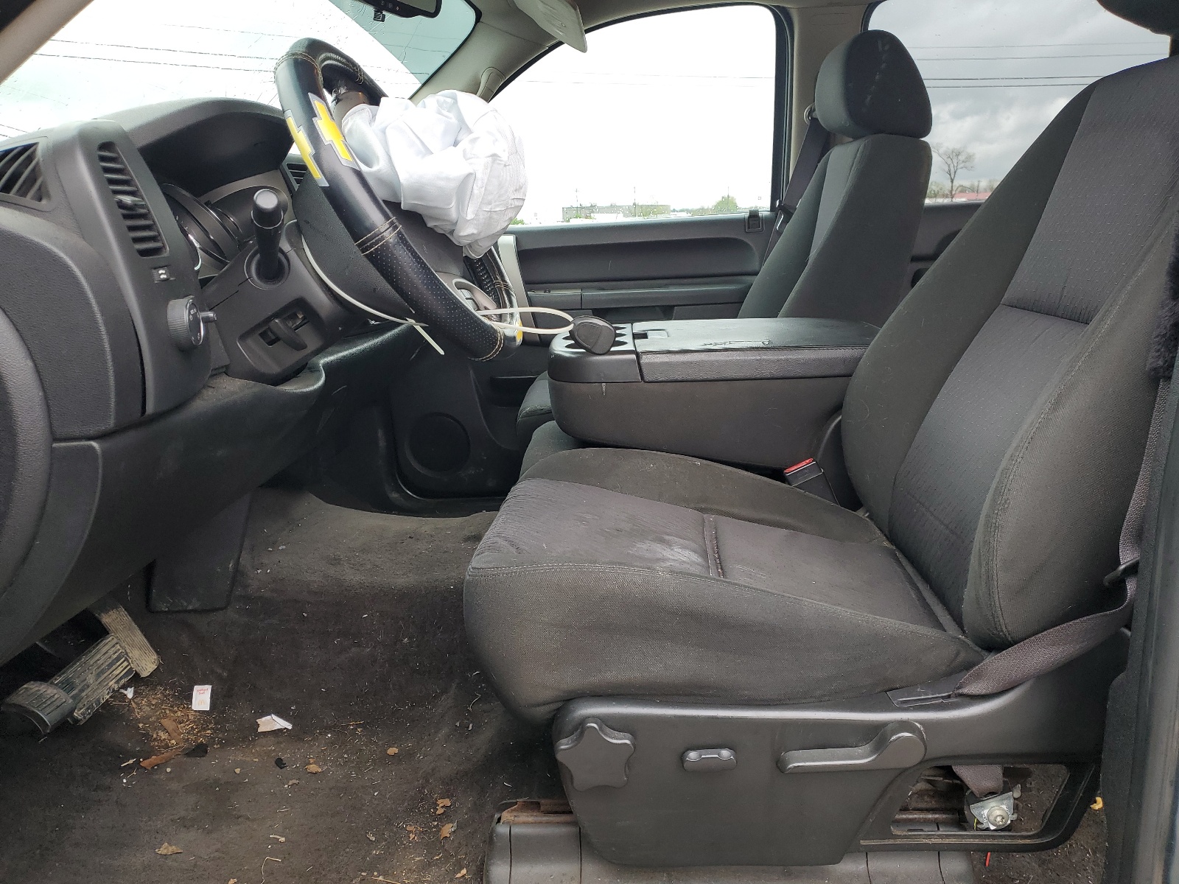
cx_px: 590
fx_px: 886
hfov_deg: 67.3
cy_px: 442
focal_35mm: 26
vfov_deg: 53.1
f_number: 1.5
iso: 50
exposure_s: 1/227
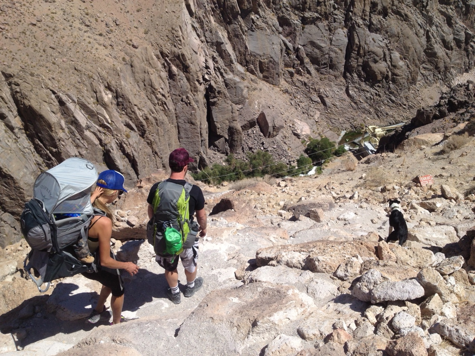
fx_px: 480
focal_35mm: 35
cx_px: 238
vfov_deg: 40.7
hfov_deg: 52.6
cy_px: 178
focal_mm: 4.28
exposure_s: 1/2513
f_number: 2.4
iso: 50
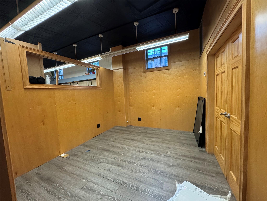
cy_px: 100
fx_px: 108
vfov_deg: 85.7
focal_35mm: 14
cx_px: 134
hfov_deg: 102.1
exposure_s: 1/60
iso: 500
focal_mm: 2.22
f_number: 2.2
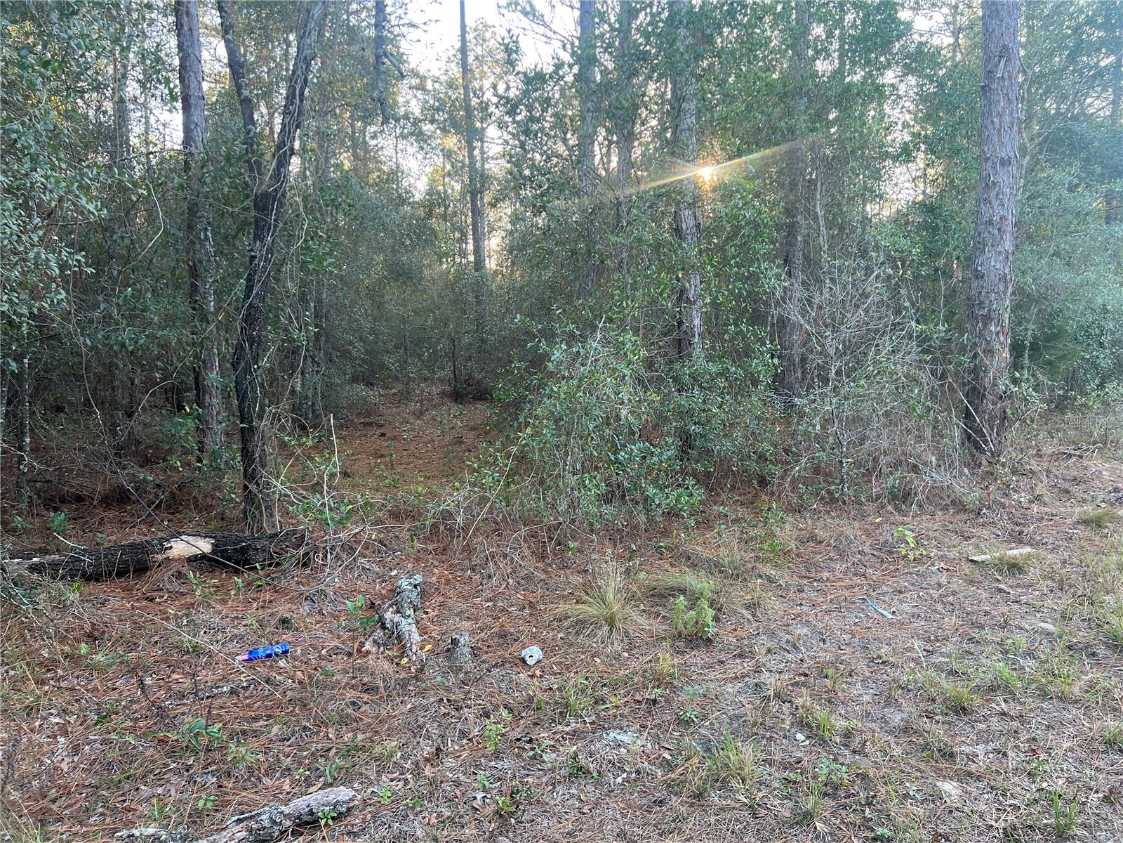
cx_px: 562
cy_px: 422
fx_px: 843
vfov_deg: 53.1
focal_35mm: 26
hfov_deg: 67.3
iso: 64
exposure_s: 1/121
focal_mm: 5.7
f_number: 1.5
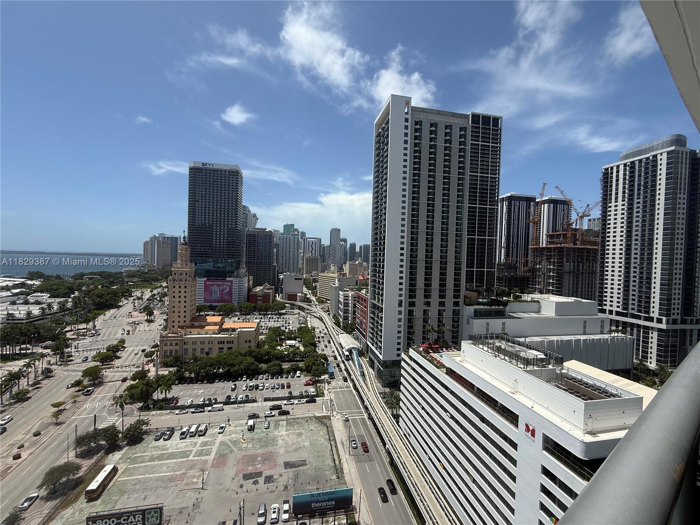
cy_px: 262
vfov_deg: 85.7
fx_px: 283
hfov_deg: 102.1
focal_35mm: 14
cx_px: 350
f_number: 2.2
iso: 50
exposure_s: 1/2841
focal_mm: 2.22
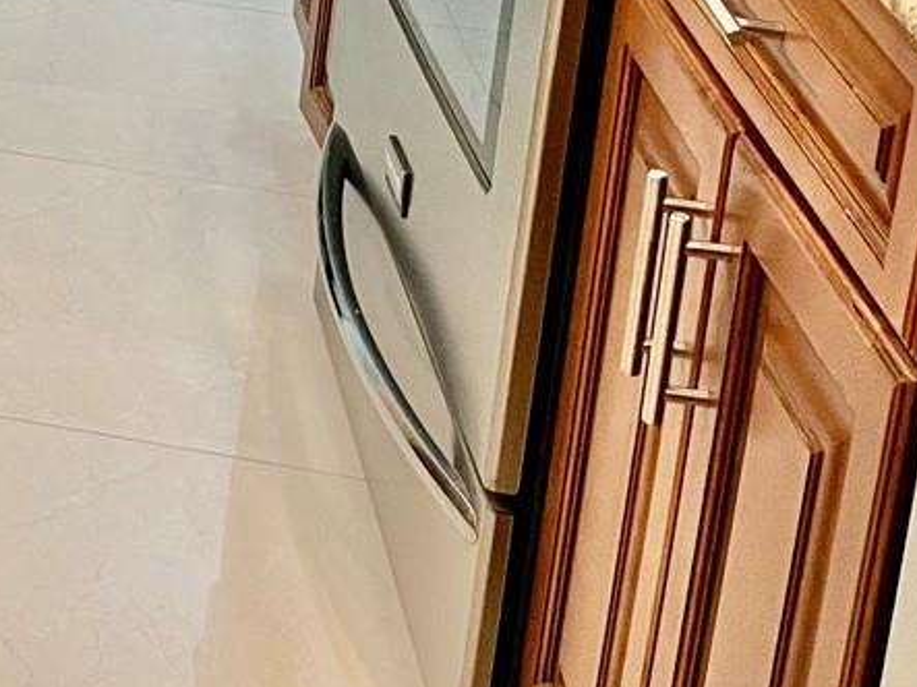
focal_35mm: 94
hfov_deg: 18.1
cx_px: -546
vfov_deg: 14.0
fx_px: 2489
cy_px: -534
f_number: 1.6
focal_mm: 5.1
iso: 100
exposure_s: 1/60
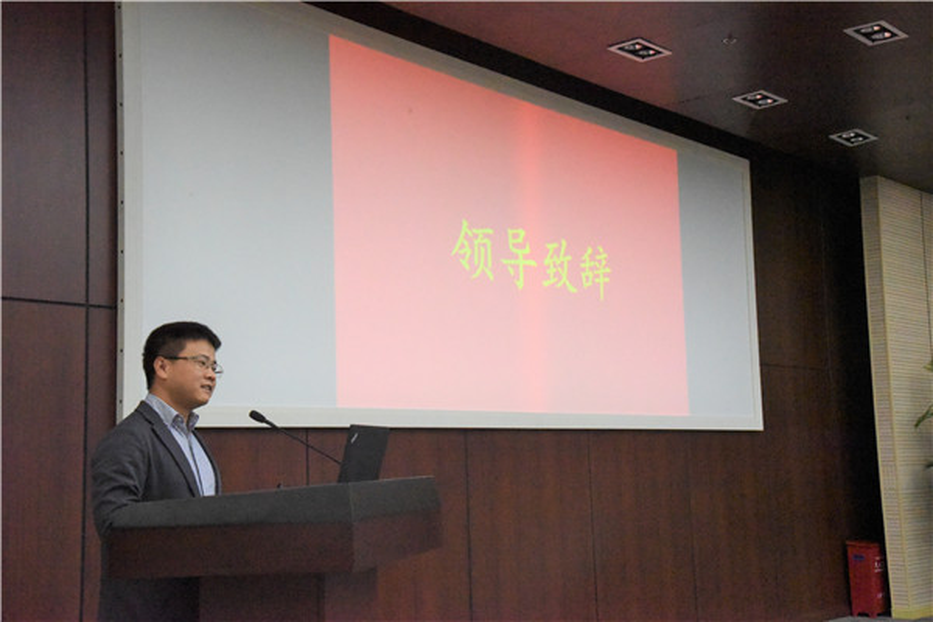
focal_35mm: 48
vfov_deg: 28.1
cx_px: 466
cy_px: 311
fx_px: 1244
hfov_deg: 41.1
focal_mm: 48
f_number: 14
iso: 25600
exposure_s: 1/200
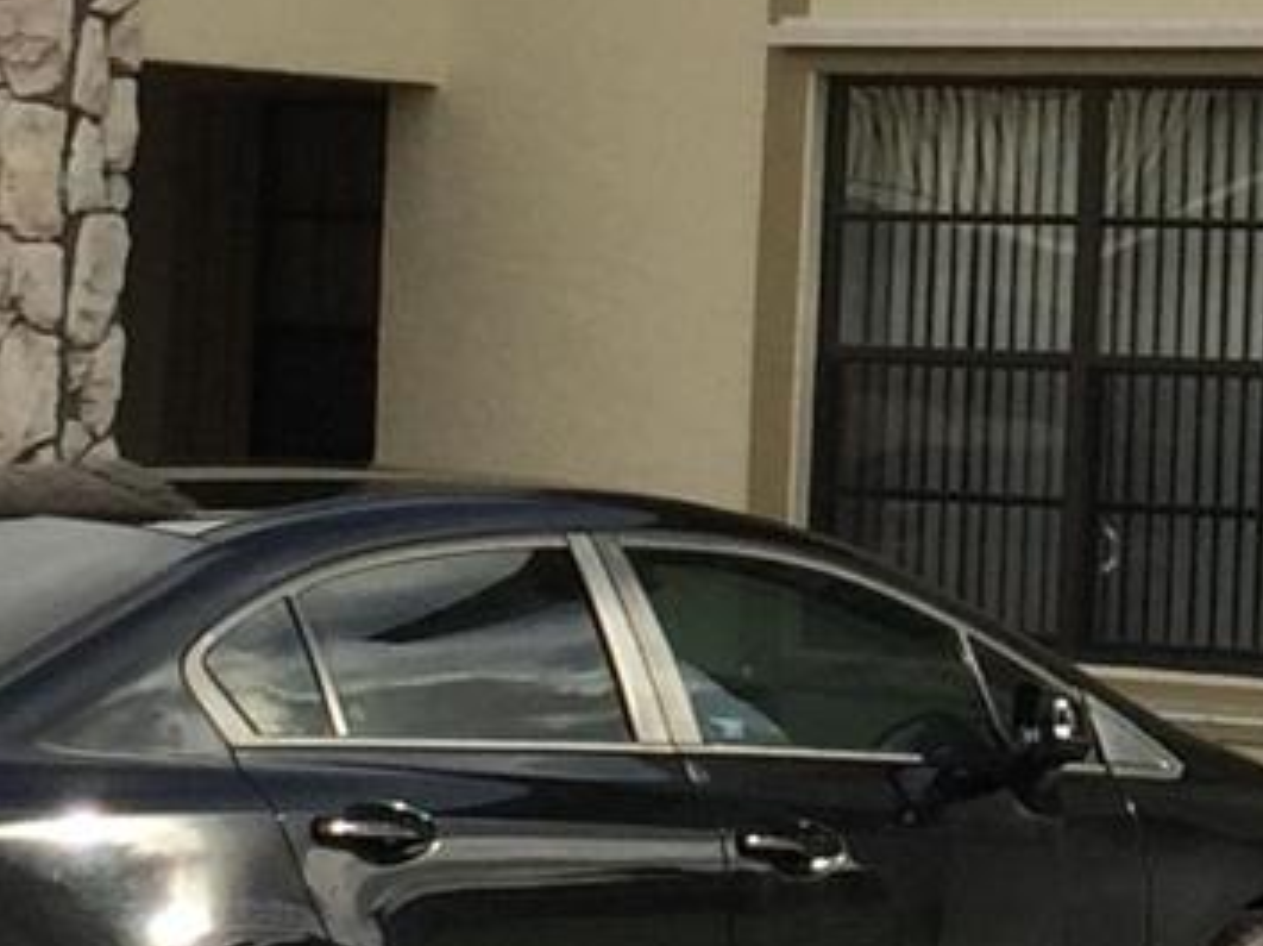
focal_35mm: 168
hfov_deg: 11.5
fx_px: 6125
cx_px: 1538
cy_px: 114
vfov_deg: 8.8
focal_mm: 4.15
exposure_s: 1/2283
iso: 32
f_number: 2.2
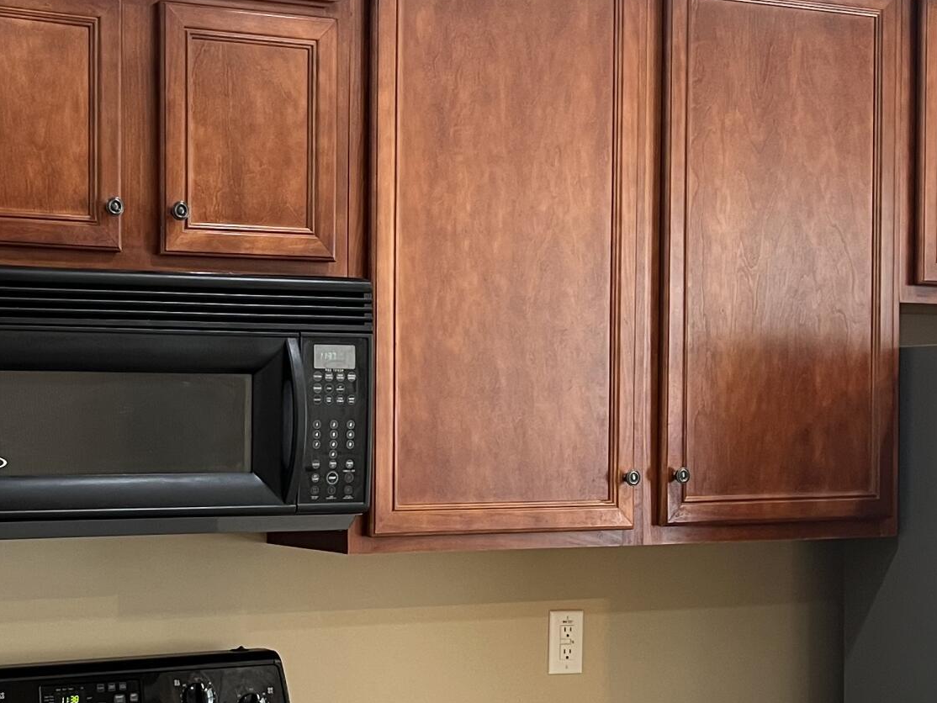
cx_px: 210
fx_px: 1895
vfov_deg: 21.0
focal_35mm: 70
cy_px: 439
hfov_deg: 27.3
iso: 200
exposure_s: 1/60
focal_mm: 5.7
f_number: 1.5
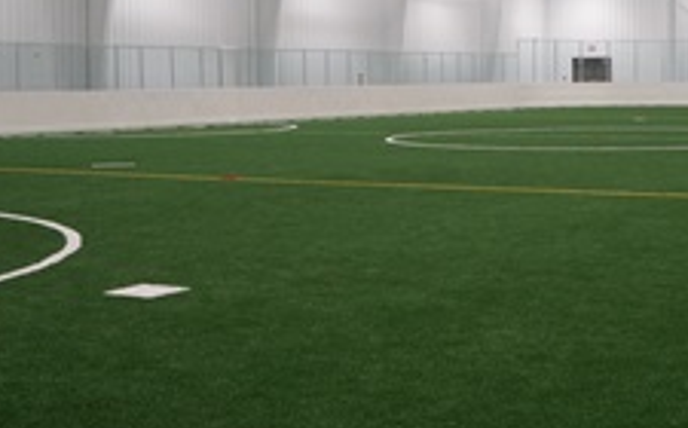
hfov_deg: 29.2
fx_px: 1273
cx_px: 599
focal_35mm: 68
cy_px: 78
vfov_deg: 18.9
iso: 1250
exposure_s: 1/160
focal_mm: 20
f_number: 4
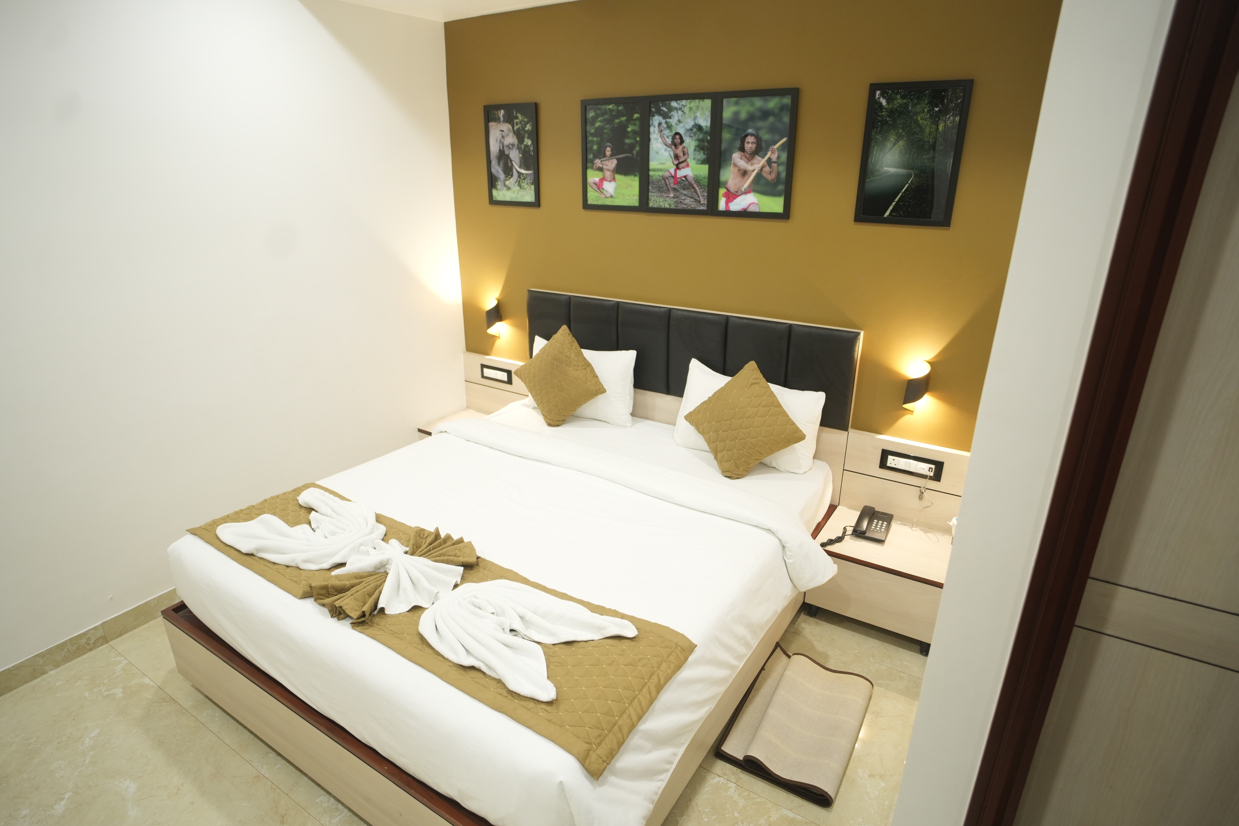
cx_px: 605
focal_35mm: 19
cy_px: 415
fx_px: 654
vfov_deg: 64.6
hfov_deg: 86.9
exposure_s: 1/100
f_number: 2.8
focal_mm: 18
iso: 800
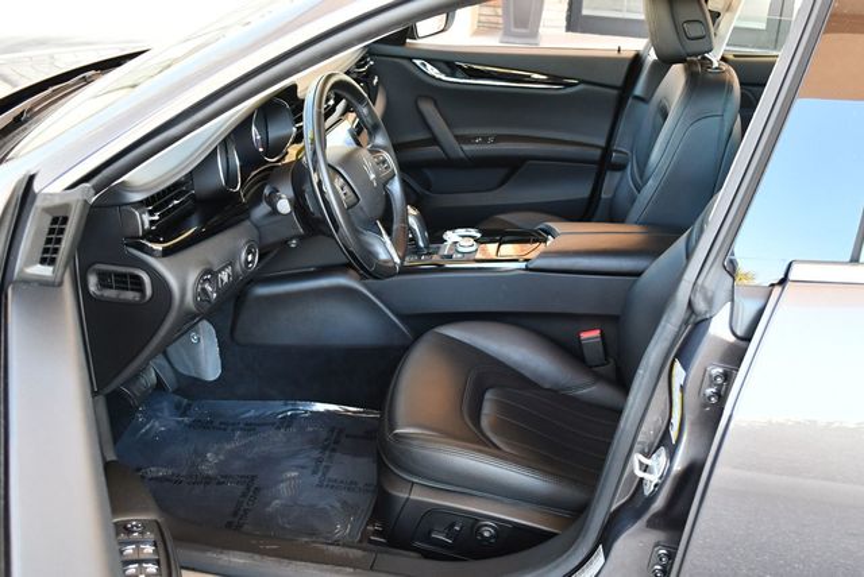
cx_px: 432
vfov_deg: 36.9
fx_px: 865
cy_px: 288
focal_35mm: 36
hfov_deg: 53.1
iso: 900
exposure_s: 1/125
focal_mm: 18
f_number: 3.5
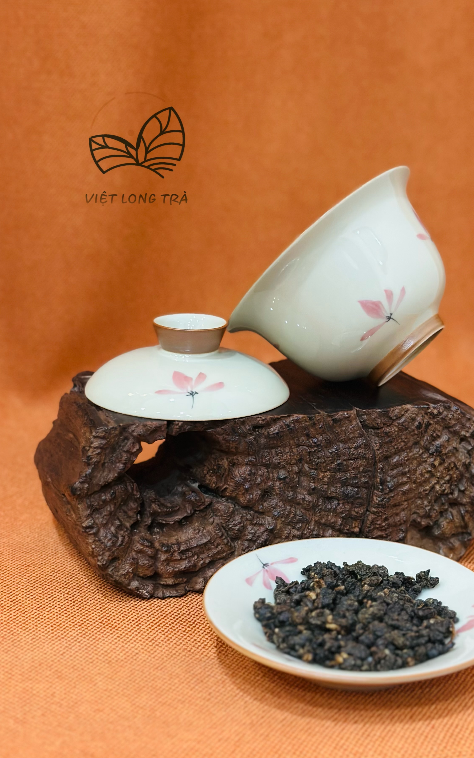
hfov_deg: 22.6
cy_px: 403
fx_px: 1178
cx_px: 317
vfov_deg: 35.7
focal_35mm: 57
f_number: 1.78
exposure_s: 1/33
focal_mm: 6.86
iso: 320
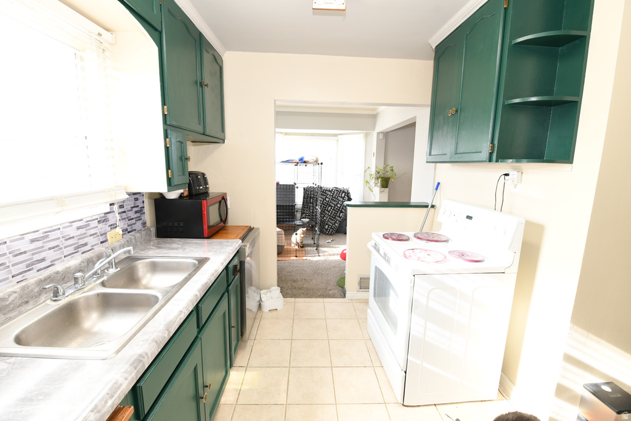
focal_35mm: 15
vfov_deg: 77.3
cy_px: 210
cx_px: 316
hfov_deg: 100.4
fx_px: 263
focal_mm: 15
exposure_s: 1/8
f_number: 5.6
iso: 200
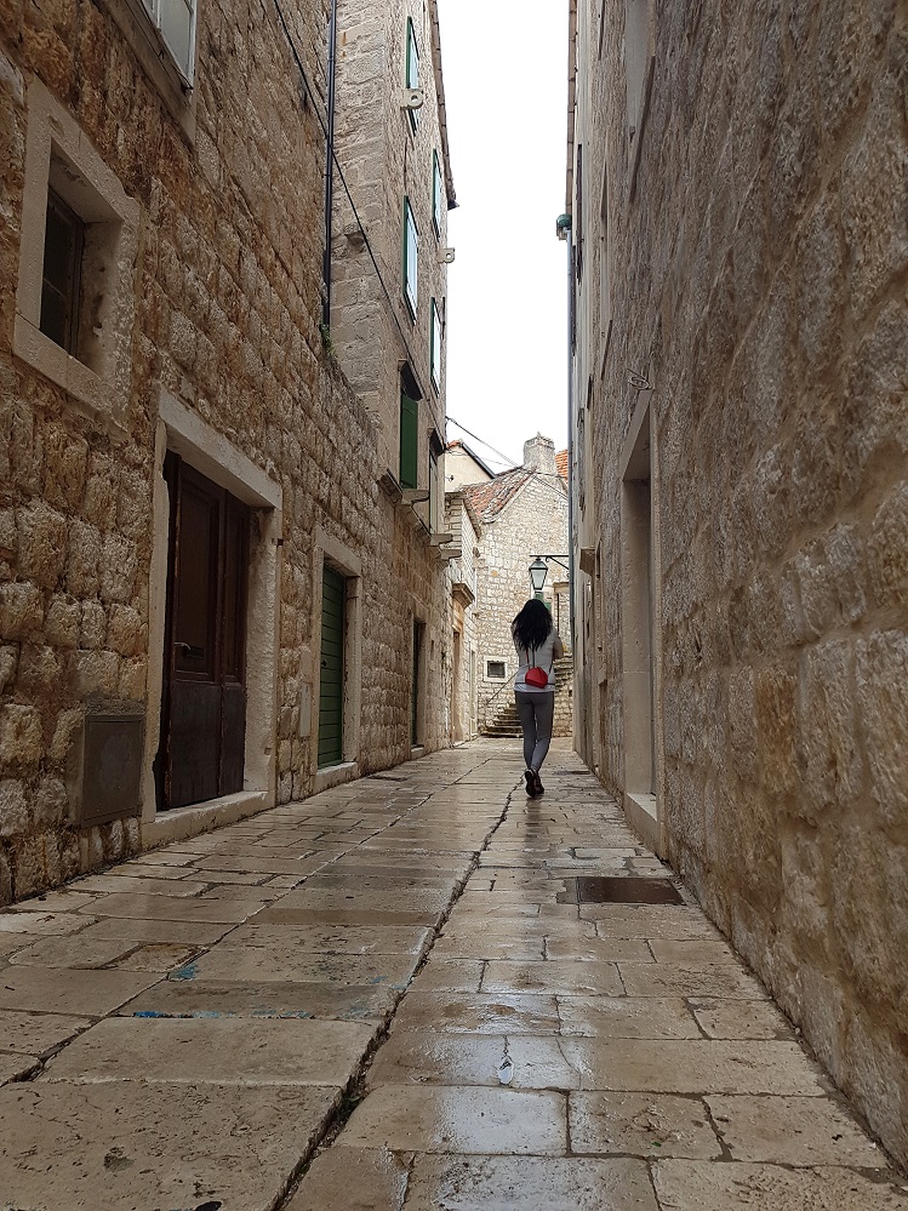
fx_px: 910
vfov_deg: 67.3
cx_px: 454
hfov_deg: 53.1
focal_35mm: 26
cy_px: 606
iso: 50
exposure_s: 1/423
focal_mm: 4.2
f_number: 1.7
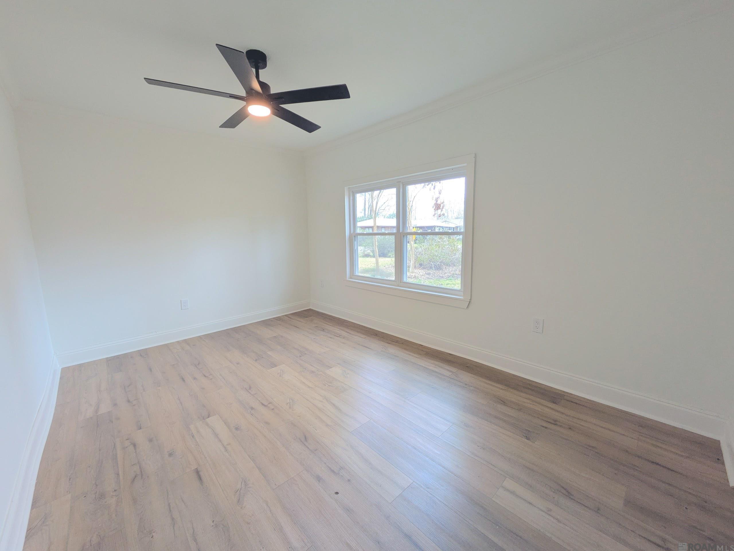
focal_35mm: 14
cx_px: 367
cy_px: 276
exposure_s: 1/60
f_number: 2.2
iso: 60
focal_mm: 1.83
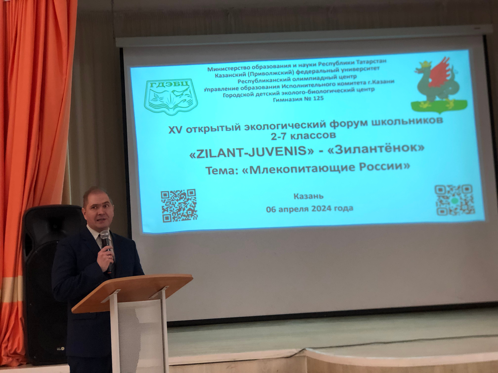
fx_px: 820
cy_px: 186
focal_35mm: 57
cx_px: 249
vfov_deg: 25.7
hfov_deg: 33.8
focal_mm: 6.6
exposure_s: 1/60
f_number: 2.8
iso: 320
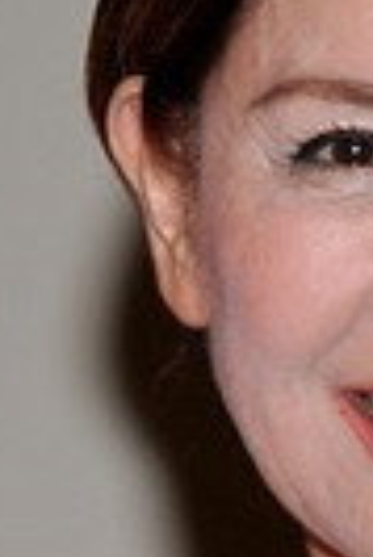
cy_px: 490
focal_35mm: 380
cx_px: 566
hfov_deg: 3.6
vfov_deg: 5.4
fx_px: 5885
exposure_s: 1/160
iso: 400
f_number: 8
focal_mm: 75
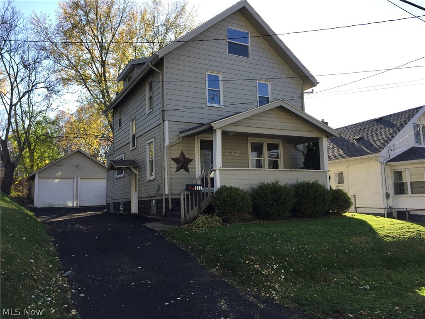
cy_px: 160
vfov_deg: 48.2
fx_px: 356
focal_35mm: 29
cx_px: 212
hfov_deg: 61.7
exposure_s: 1/573
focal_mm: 4.15
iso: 32
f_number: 2.2
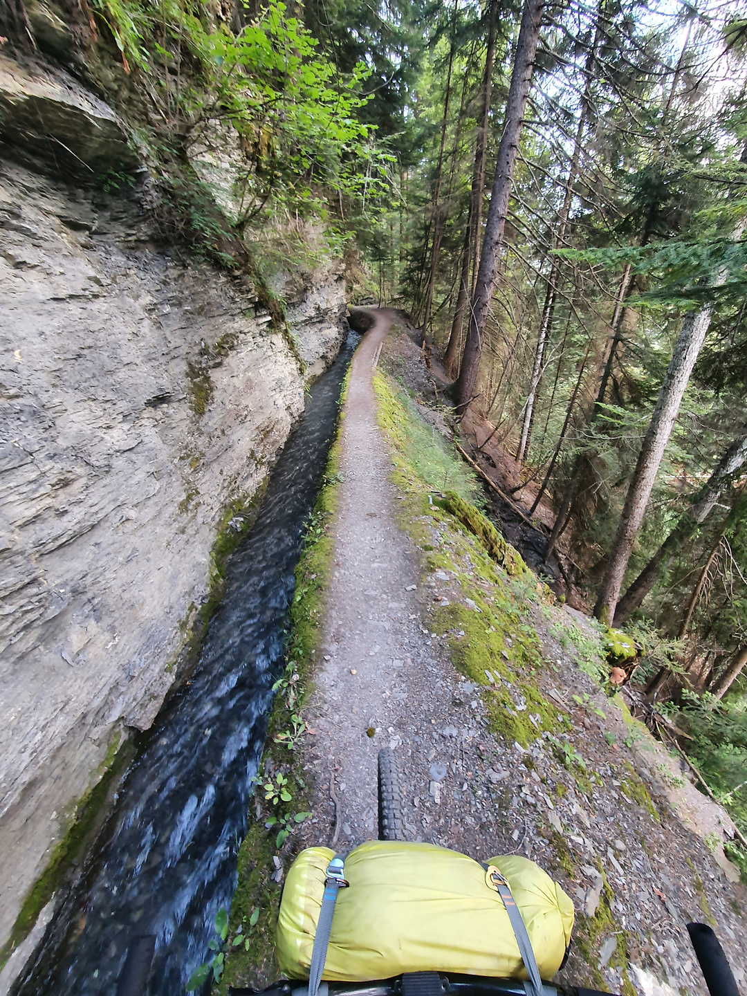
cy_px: 498
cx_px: 374
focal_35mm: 13
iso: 160
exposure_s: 1/50
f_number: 2.2
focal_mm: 1.8
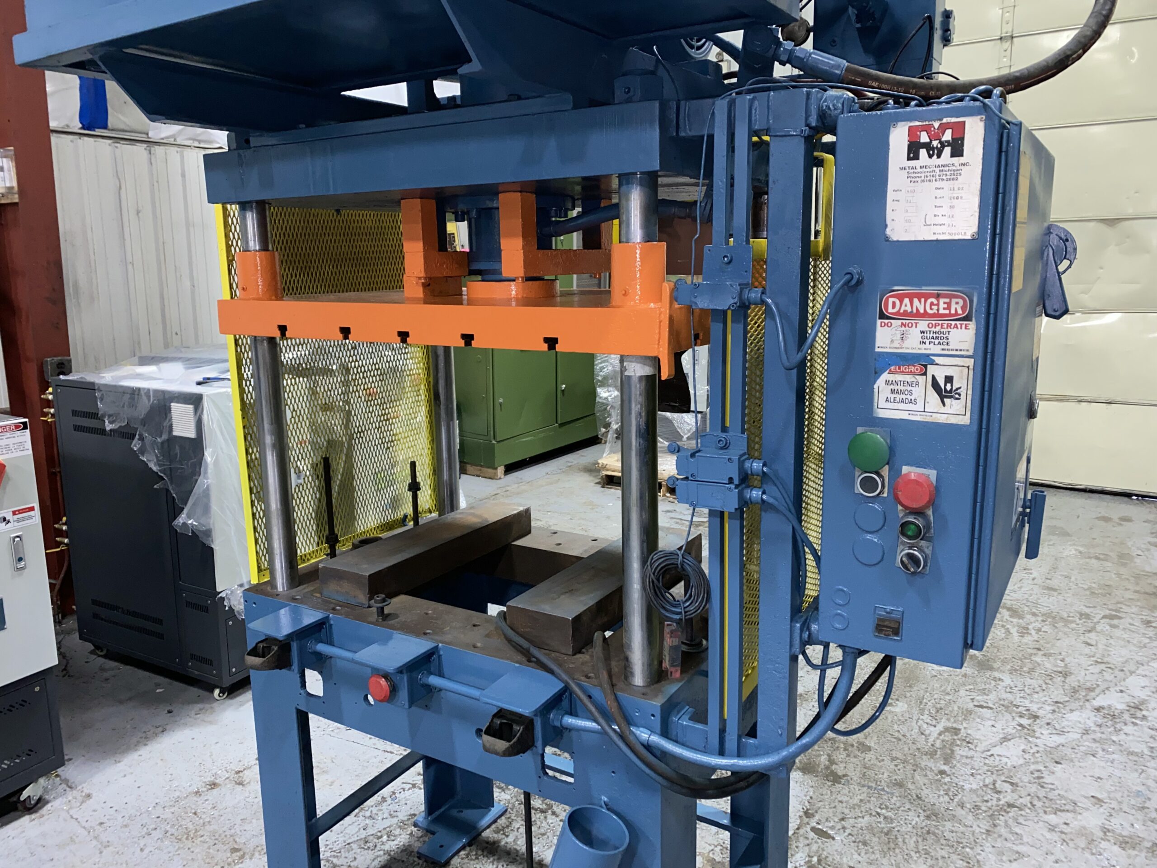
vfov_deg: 53.1
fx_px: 869
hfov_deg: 67.3
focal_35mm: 26
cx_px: 578
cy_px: 434
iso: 80
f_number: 1.8
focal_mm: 4.25
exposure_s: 1/15
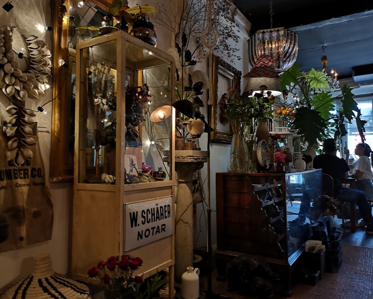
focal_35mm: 29
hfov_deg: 60.3
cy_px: 148
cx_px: 168
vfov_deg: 50.0
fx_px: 320
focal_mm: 3.95
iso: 320
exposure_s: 1/25
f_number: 1.8
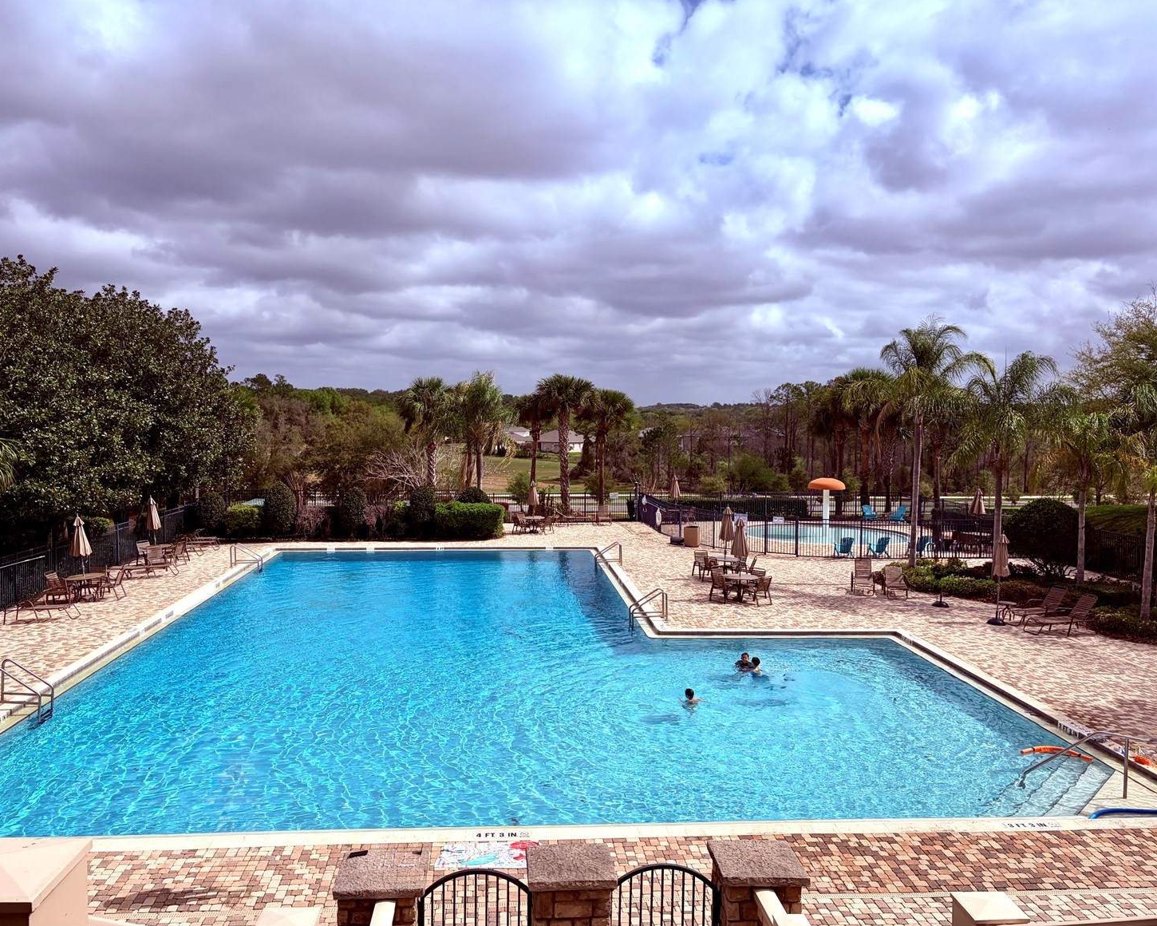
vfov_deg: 51.5
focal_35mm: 28
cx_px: 571
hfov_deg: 62.2
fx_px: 959
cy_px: 452
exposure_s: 1/7813
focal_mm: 5.96
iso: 50
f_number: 1.6
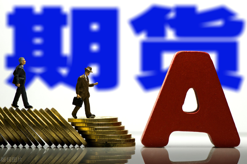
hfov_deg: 13.1
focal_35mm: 158
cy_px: 82
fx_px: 1080
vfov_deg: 8.7
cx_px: 124
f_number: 9
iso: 500
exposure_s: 1/250
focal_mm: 105
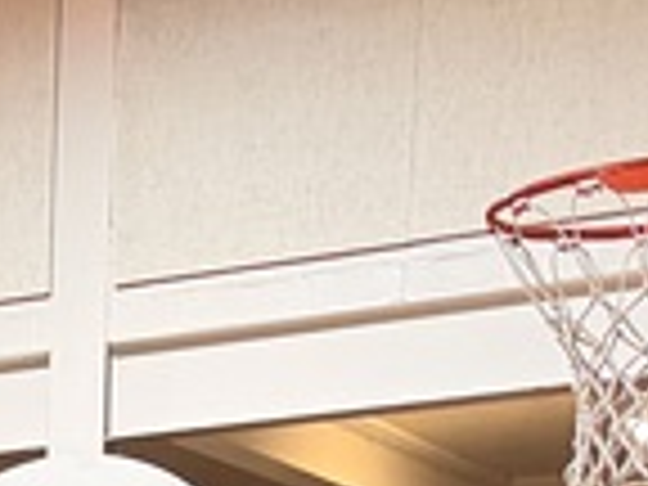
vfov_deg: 7.6
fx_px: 3201
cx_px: -1098
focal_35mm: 171
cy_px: 1431
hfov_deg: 9.7
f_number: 1.78
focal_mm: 6.76
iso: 250
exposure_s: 1/60
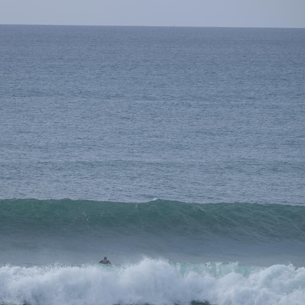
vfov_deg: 4.0
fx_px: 4396
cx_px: 82
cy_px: 153
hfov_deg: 4.0
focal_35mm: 441
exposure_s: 1/1900
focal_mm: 230
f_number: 6.7
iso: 400
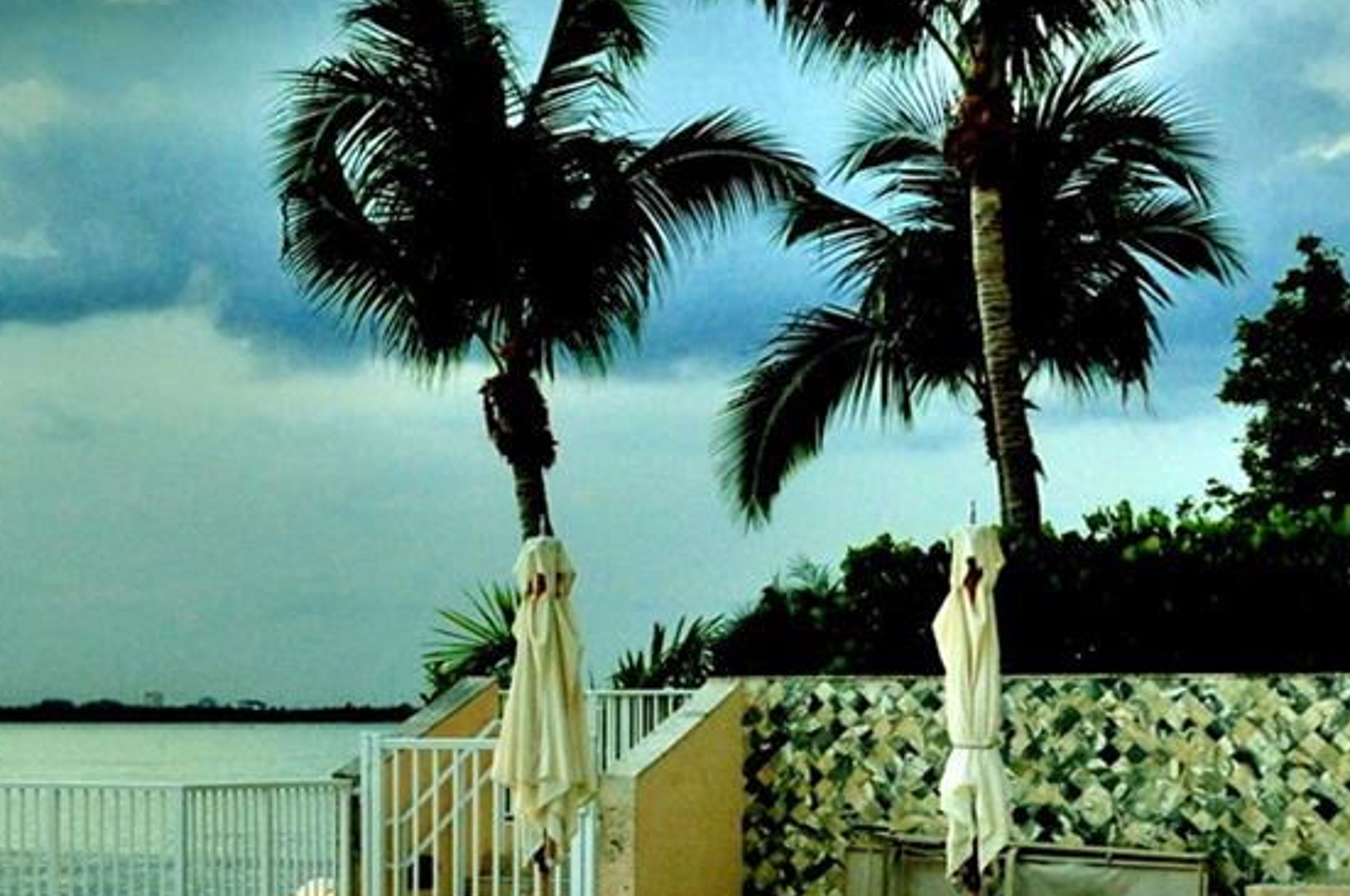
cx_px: -390
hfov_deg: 20.4
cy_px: 659
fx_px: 3425
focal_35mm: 91
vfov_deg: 14.9
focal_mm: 21
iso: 200
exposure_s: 1/200
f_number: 14
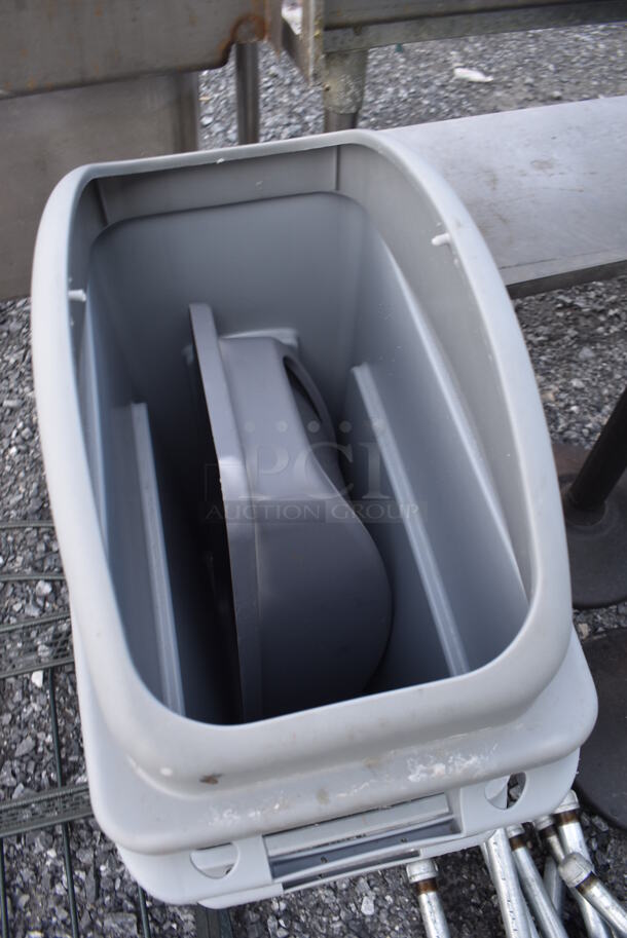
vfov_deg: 67.3
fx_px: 704
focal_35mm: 27
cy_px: 469
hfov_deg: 48.0
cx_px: 314
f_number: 6.3
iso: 200
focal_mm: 18
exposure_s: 1/160
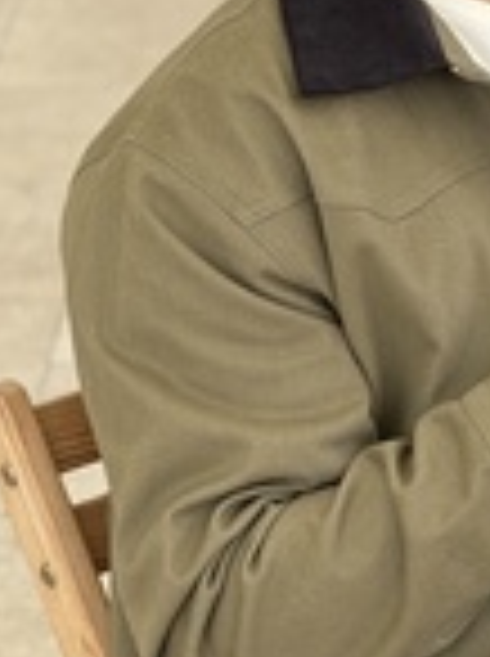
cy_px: 369
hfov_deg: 9.1
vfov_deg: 12.5
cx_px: 764
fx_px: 2991
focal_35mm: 158
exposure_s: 1/122
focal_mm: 6.76
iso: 50
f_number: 1.78
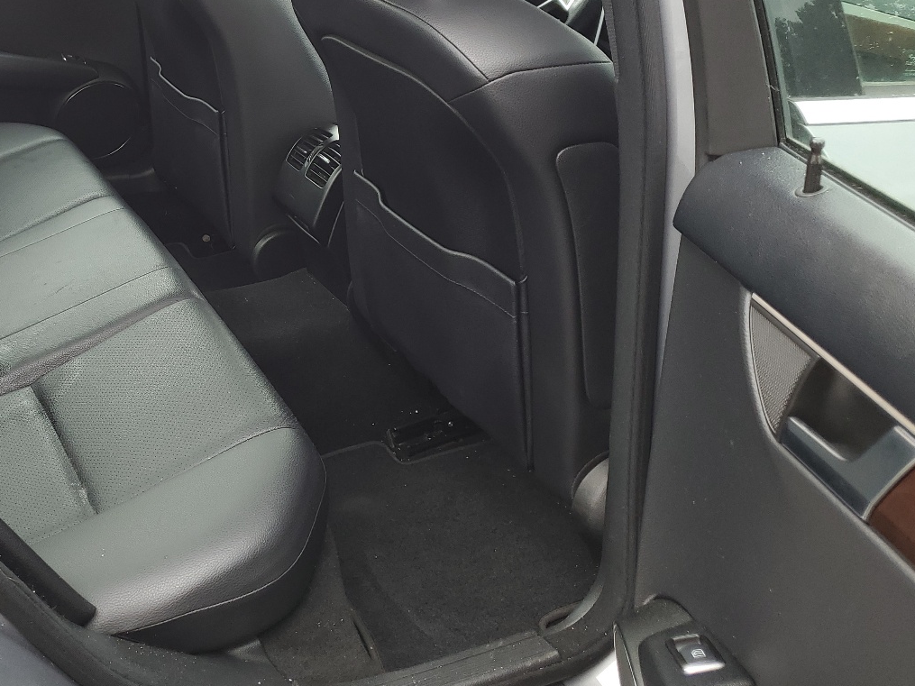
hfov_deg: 44.1
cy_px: 177
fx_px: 1084
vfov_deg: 34.4
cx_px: 213
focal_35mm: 41
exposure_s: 1/172
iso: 50
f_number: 1.5
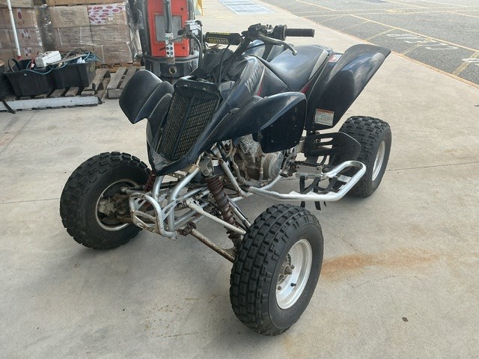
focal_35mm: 29
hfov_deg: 61.7
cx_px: 240
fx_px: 401
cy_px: 180
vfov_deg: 48.2
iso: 25
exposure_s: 1/342
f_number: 1.8
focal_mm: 3
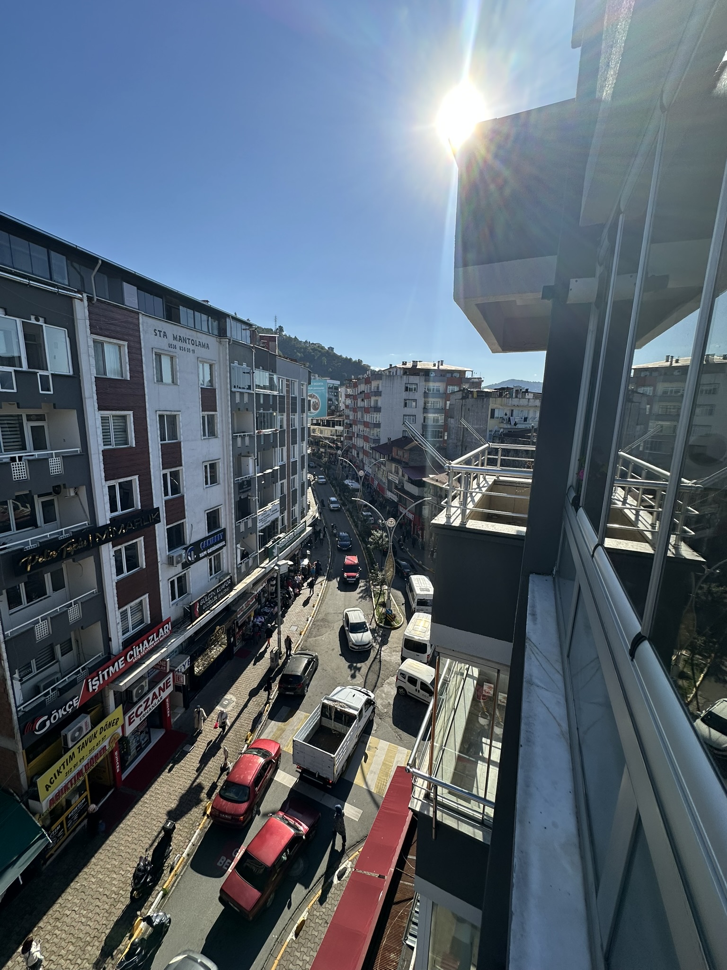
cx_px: 364
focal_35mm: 14
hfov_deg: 85.7
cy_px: 485
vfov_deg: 102.1
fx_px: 392
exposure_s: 1/2257
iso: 50
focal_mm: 2.22
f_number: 2.2
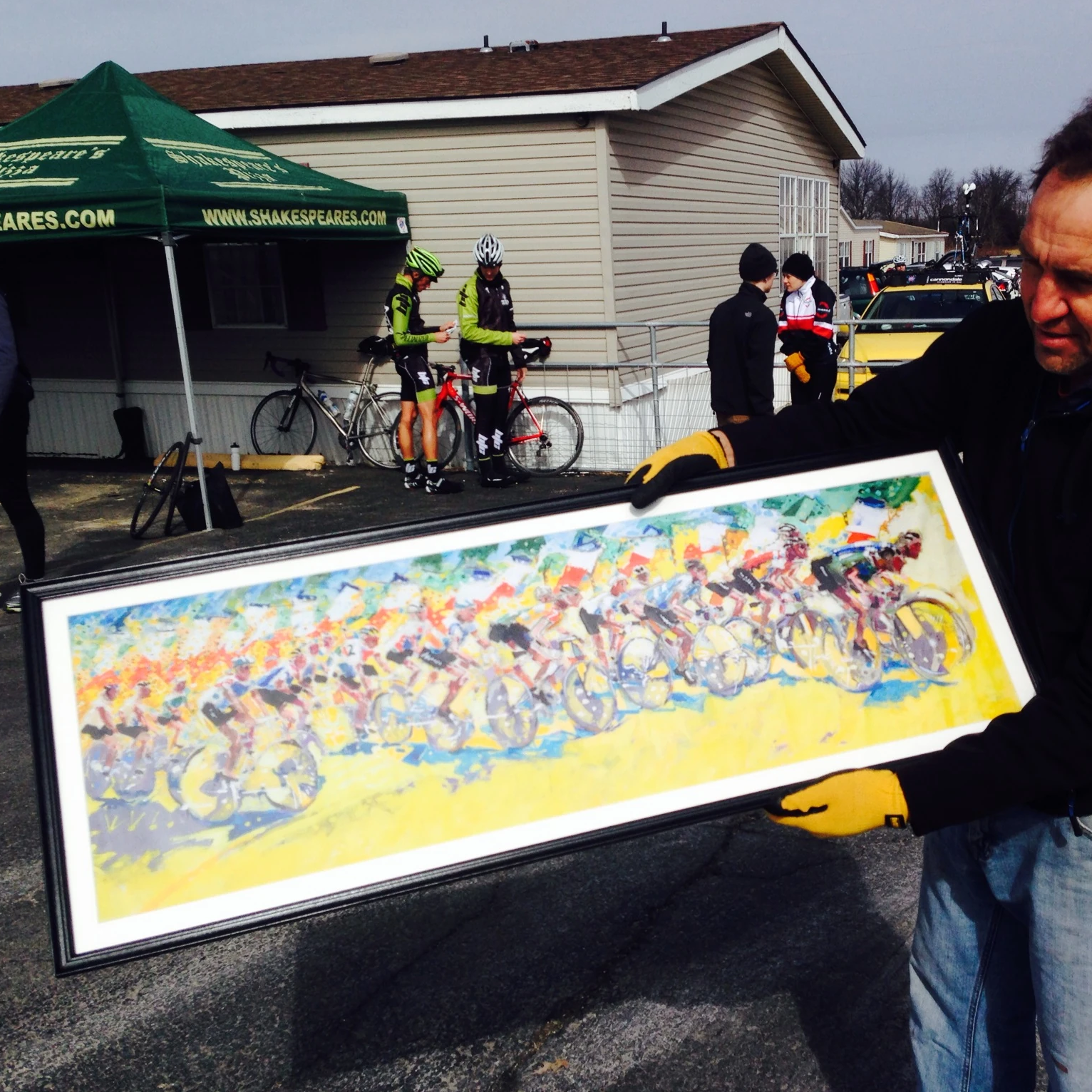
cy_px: 546
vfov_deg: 42.8
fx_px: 1392
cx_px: 664
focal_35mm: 39
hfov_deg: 42.6
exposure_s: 1/3390
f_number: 2.4
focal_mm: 4.12
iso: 50
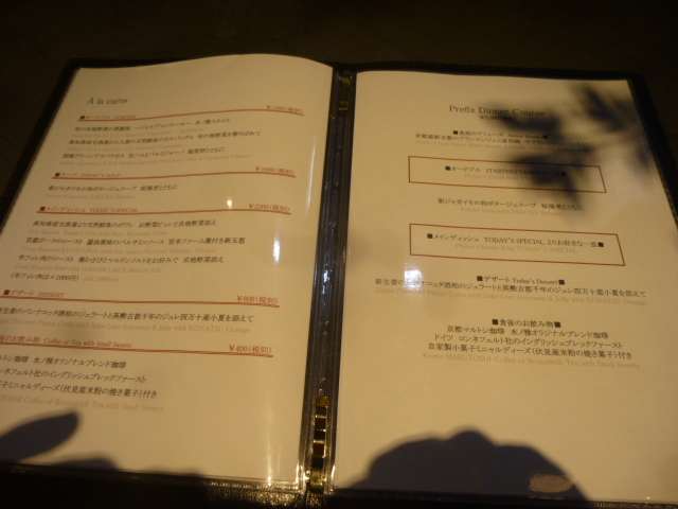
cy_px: 254
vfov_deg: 54.9
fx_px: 490
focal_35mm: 25
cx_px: 339
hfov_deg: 69.4
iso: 100
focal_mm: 4.5
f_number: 3.1
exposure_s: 1/60
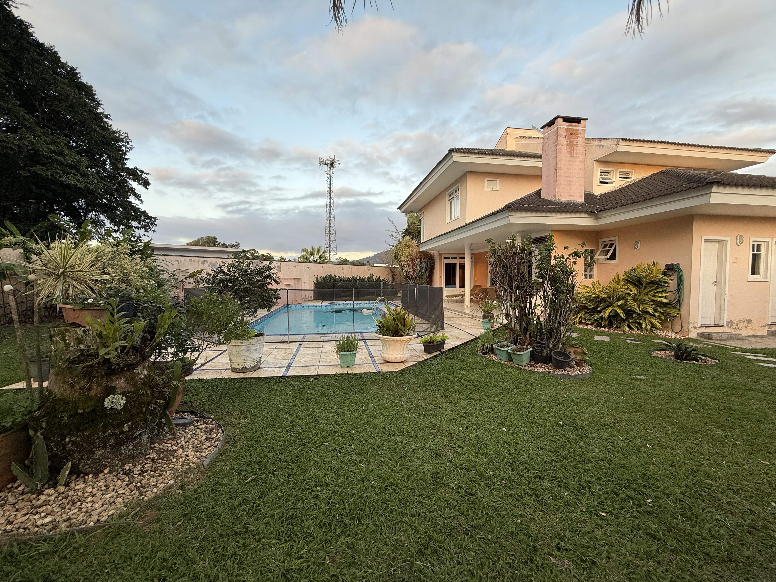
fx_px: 314
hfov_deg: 102.1
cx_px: 388
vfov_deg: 85.7
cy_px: 291
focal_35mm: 14
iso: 50
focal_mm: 2.22
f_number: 2.2
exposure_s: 1/99
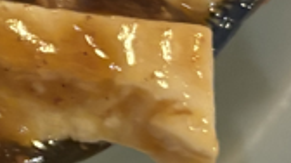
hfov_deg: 10.3
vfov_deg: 6.8
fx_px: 1333
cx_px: -464
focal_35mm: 173
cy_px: -146
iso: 500
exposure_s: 1/40
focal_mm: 5.96
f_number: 1.6
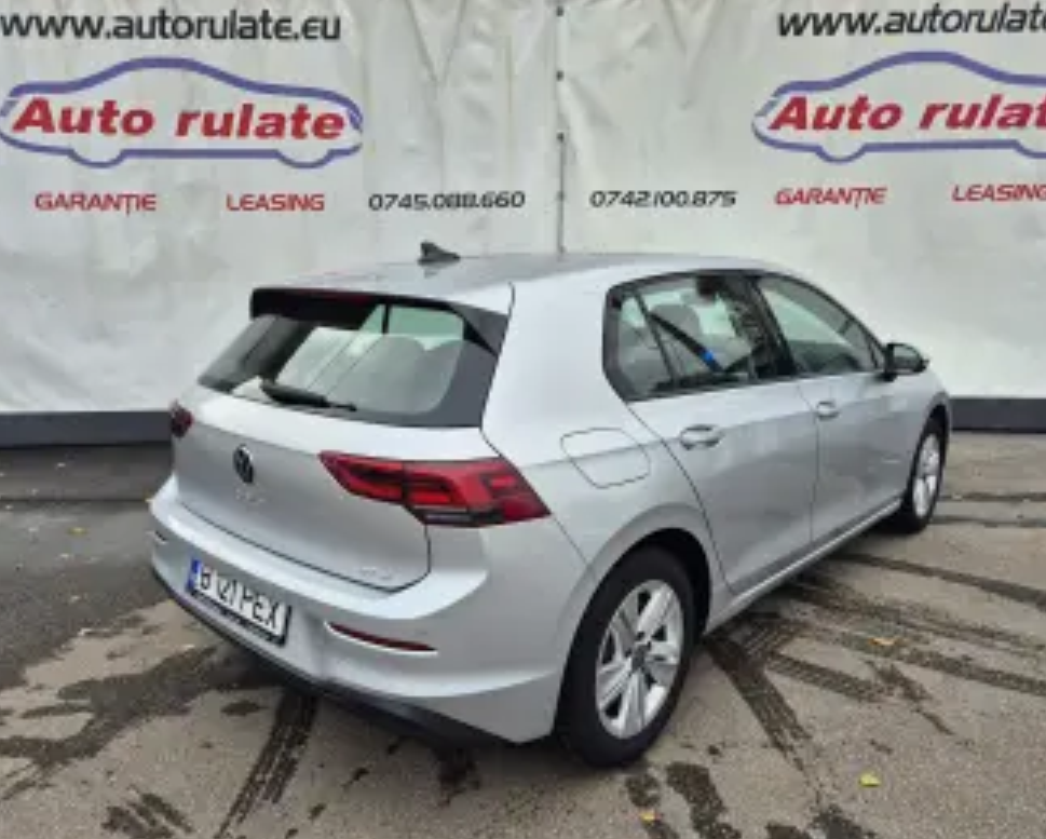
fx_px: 775
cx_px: 544
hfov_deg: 68.0
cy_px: 421
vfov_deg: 56.9
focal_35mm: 25
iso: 25
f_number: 1.8
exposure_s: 1/180
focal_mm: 5.4
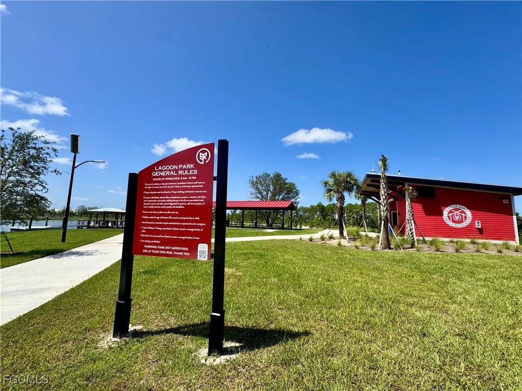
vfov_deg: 85.7
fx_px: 211
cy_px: 196
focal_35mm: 14
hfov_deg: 102.1
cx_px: 261
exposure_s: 1/2146
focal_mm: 2.22
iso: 50
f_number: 2.2
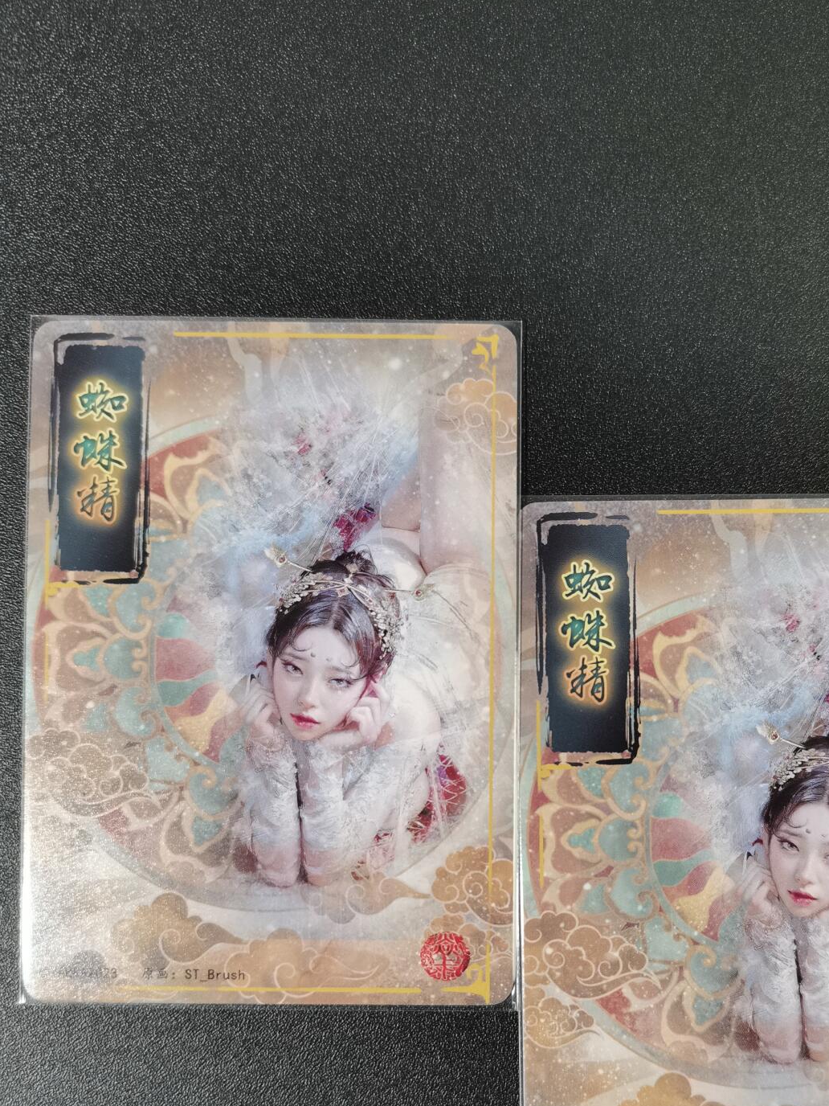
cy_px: 703
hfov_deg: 41.5
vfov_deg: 53.3
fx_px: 1086
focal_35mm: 34
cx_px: 513
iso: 50
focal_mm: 5.58
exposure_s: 1/100
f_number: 1.8
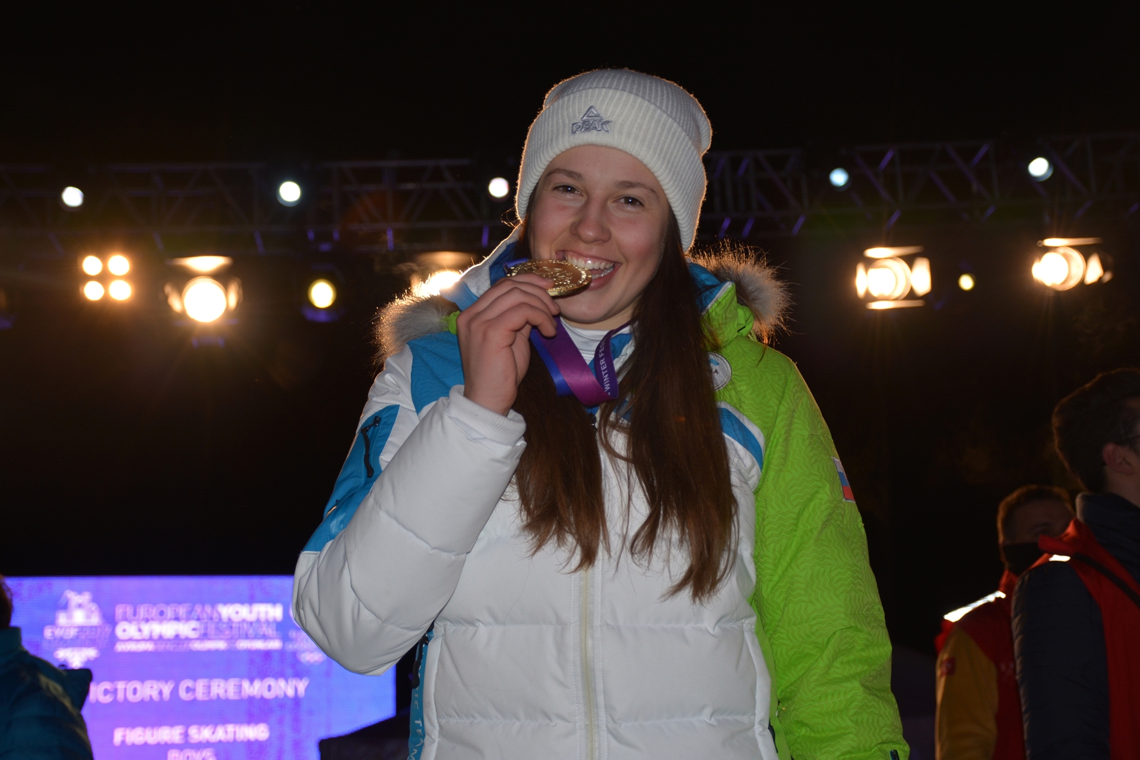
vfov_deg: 22.6
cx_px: 570
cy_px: 380
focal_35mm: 60
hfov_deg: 33.4
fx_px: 1900
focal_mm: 40
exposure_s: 1/200
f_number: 4.5
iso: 200
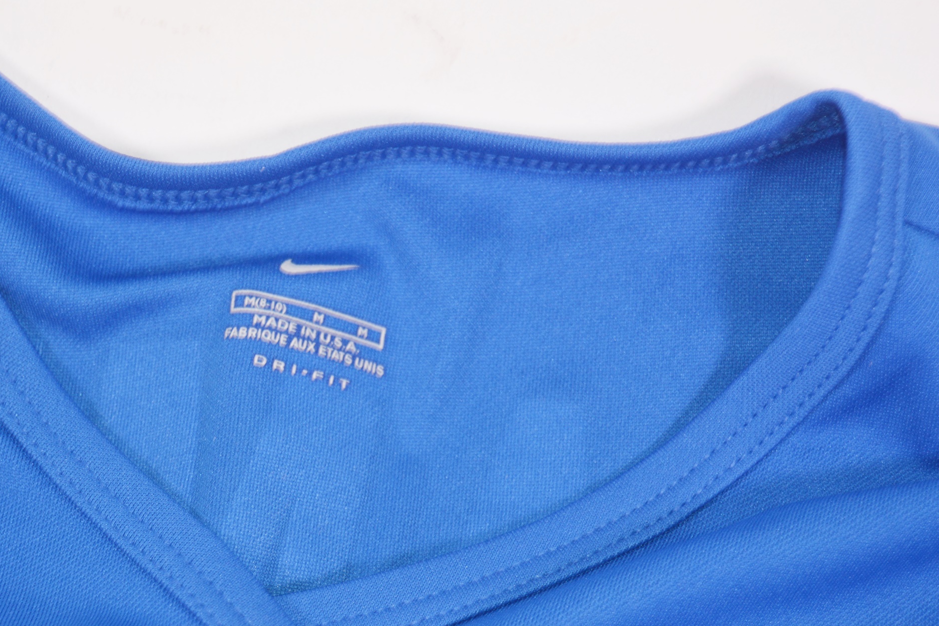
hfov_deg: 18.6
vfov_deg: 12.5
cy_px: 240
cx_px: 324
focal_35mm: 110
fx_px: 2860
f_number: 5.6
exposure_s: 1/100
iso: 400
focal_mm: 55
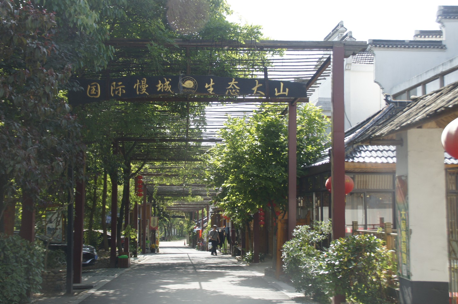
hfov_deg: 42.7
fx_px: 585
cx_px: 208
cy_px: 159
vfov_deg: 29.2
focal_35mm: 46
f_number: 5.6
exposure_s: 1/320
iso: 200
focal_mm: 28
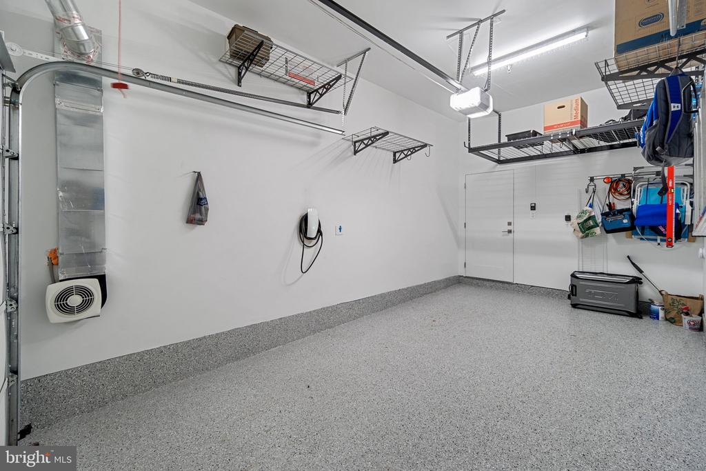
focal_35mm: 15
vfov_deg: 77.3
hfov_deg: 100.4
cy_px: 236
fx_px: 294
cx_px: 353
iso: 200
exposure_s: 1/1.25
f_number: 8
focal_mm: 10
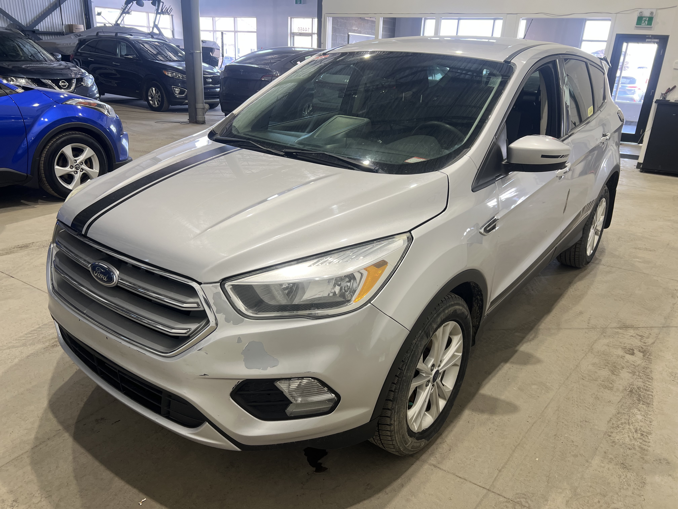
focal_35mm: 26
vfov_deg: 53.1
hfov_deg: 67.3
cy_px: 254
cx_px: 339
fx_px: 509
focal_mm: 5.7
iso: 64
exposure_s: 1/120
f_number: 1.5
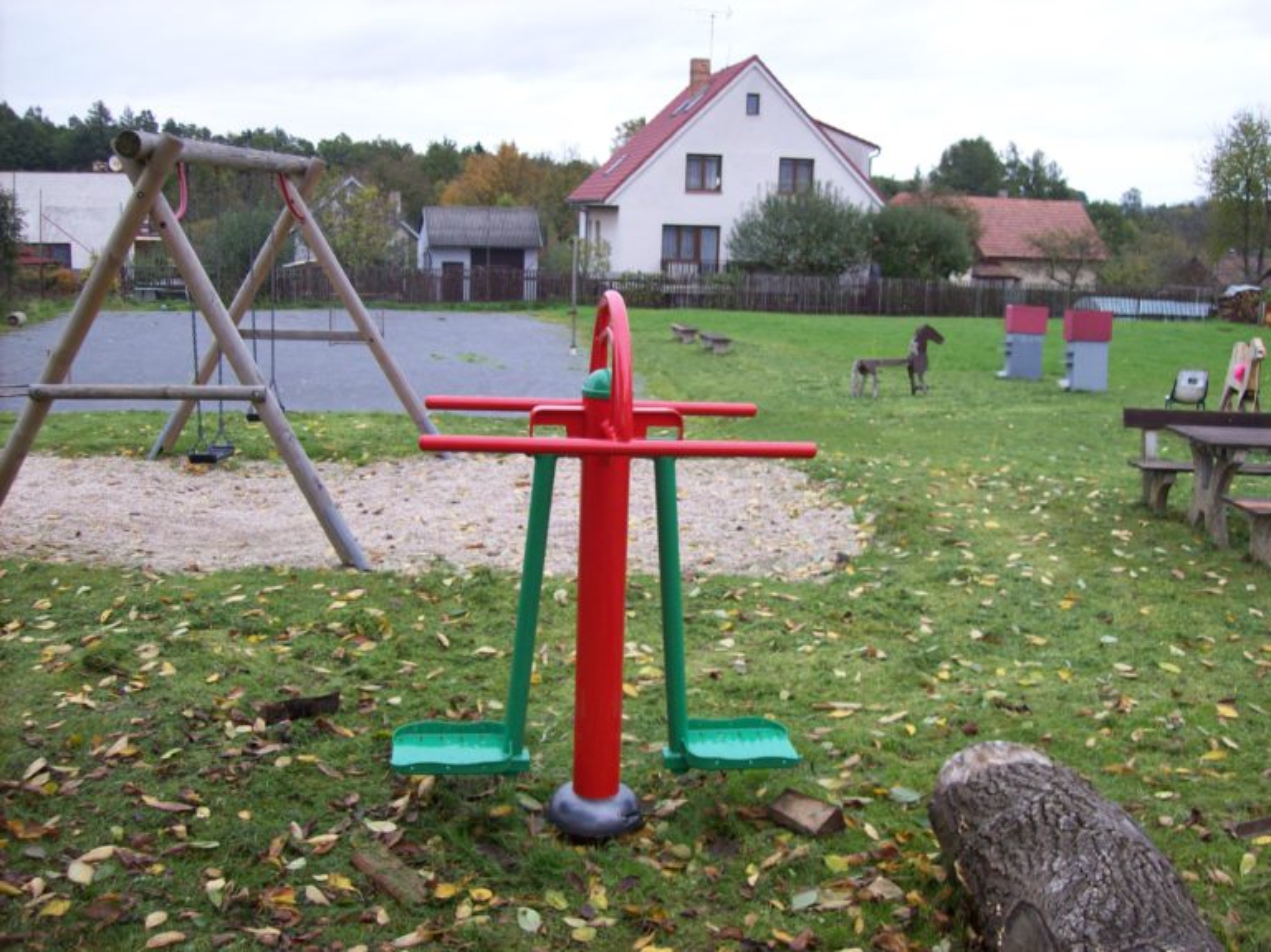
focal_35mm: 36
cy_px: 476
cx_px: 636
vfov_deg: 39.6
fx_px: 1321
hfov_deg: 51.4
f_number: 2.7
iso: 80
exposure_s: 1/86.7
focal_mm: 6
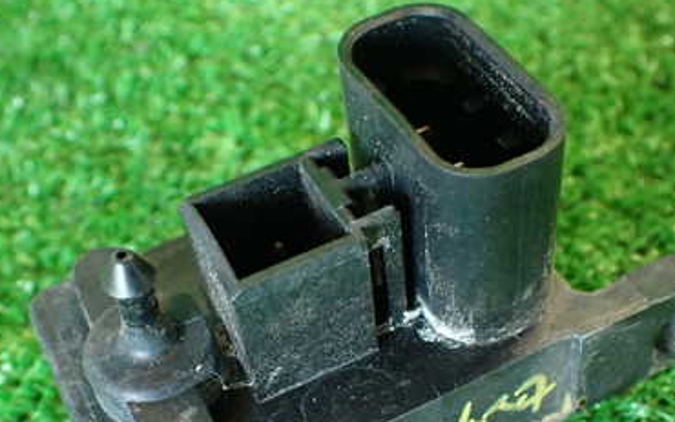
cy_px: 356
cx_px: 316
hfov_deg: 36.9
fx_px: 1011
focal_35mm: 55
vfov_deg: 23.1
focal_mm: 5.79
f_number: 2.4
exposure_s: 1/30
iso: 320
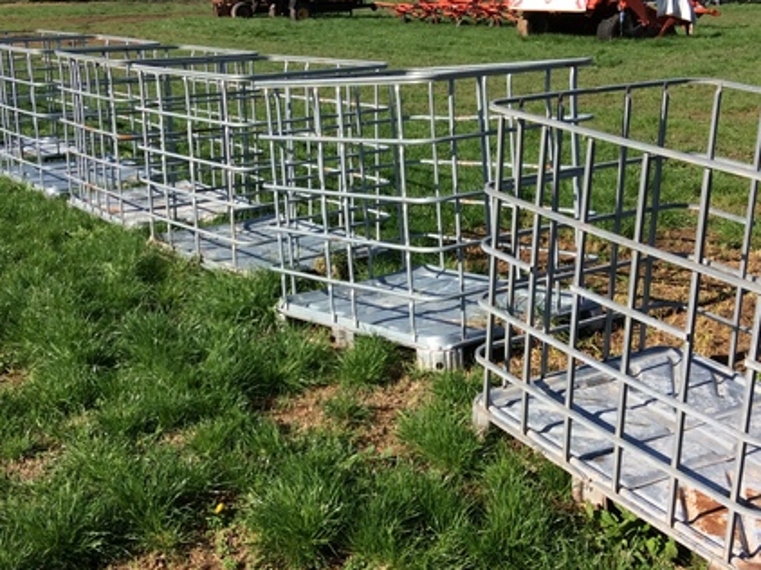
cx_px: 357
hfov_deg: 38.2
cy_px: 248
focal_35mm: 50
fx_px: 1099
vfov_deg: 29.0
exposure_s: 1/1395
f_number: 2.4
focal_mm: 3.3
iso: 32
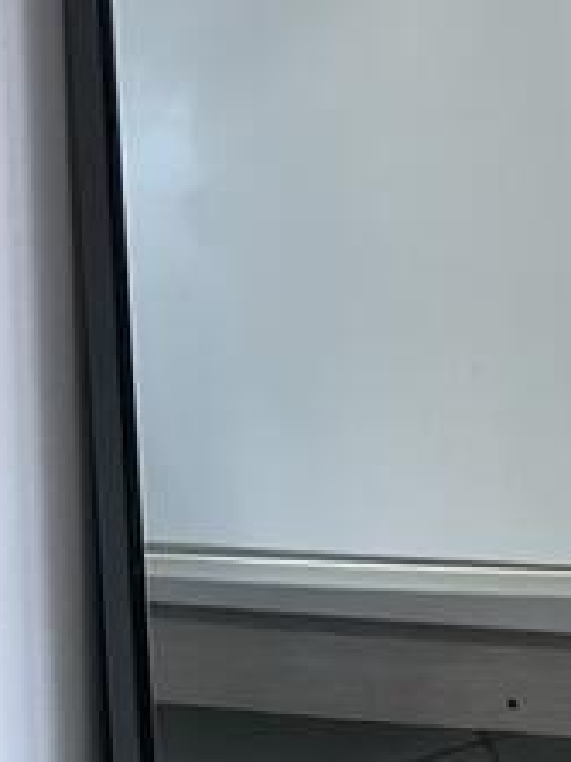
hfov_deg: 9.4
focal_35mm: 140
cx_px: 1381
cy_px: -711
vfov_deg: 12.6
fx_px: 3082
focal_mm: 5.7
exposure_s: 1/100
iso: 50
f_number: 1.5
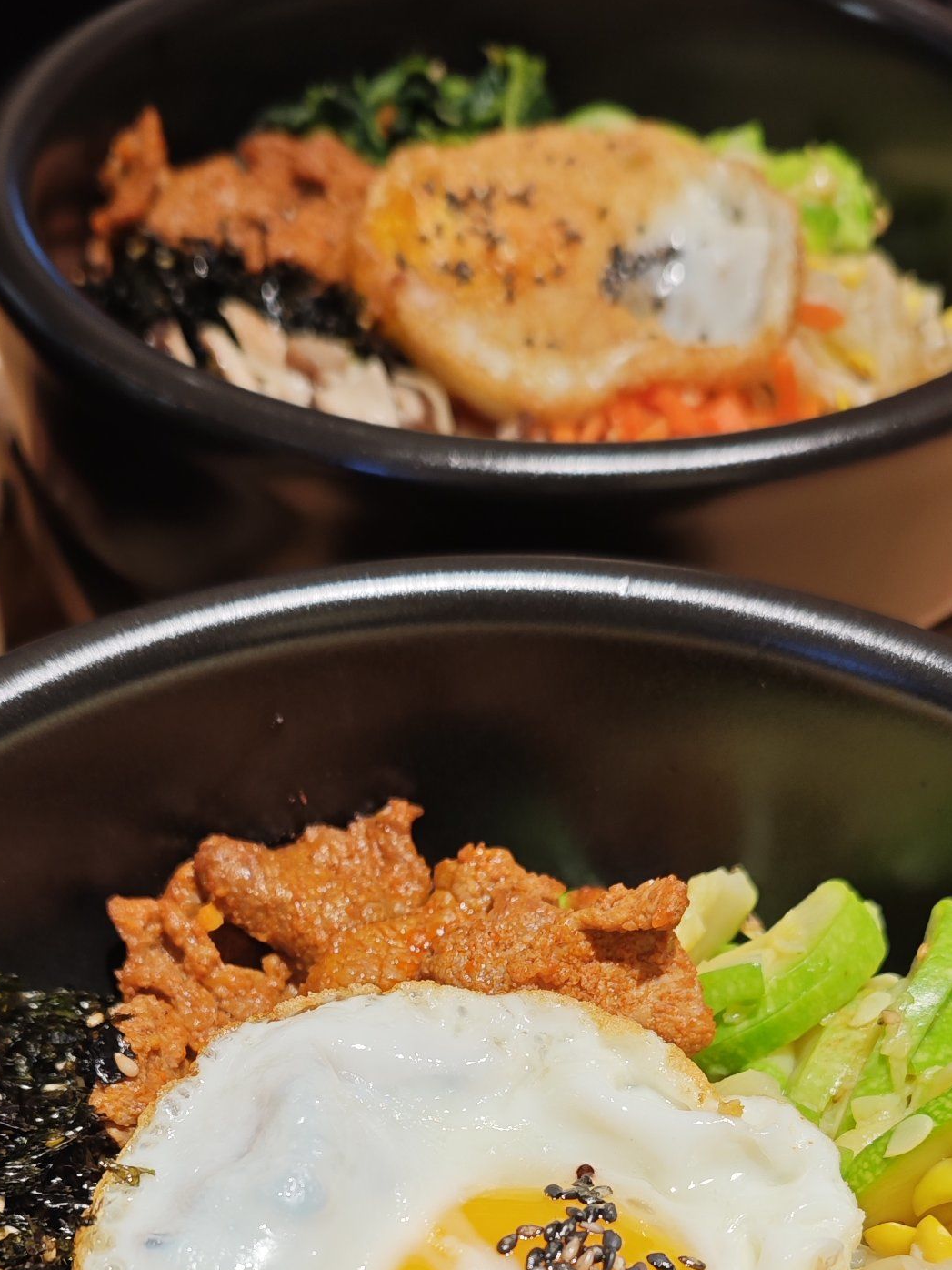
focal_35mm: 45
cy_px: 1122
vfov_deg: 39.3
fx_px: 1650
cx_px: 512
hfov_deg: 32.2
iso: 50
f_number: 1.6
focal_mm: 6.55
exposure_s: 1/101
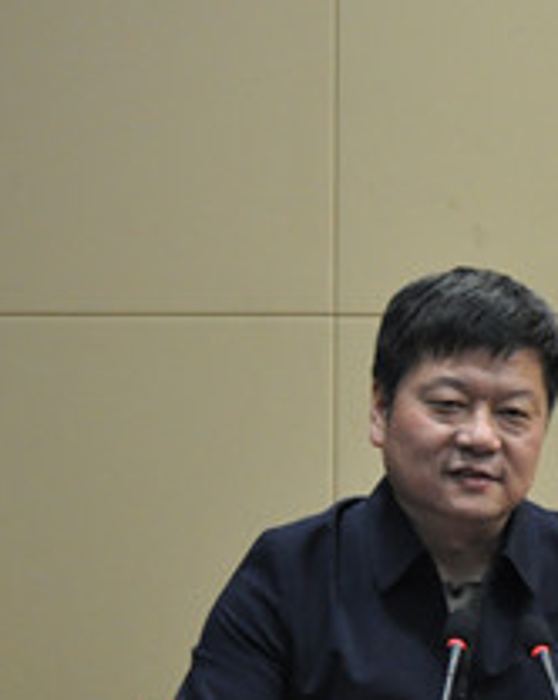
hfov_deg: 3.6
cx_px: 440
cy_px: 397
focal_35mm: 426
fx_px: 8814
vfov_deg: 4.5
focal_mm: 105
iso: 1600
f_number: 5.6
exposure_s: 1/100
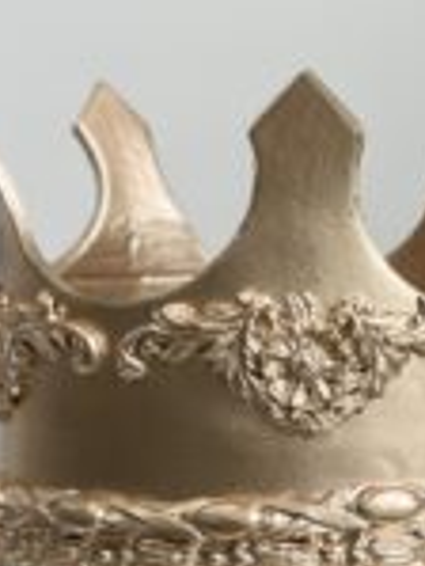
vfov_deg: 8.5
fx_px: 3743
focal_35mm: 229
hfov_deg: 6.5
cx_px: 292
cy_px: 762
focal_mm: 7.5
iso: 64
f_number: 2.2
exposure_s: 1/100
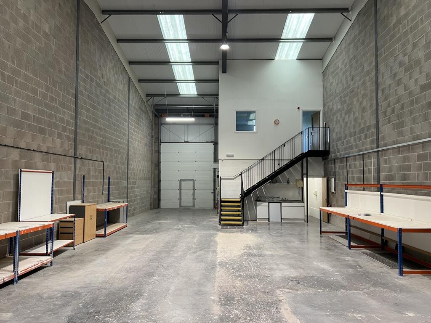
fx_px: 324
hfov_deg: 67.3
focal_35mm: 26
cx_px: 216
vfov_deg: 53.1
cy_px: 162
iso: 64
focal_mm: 5.7
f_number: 1.5
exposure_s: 1/50
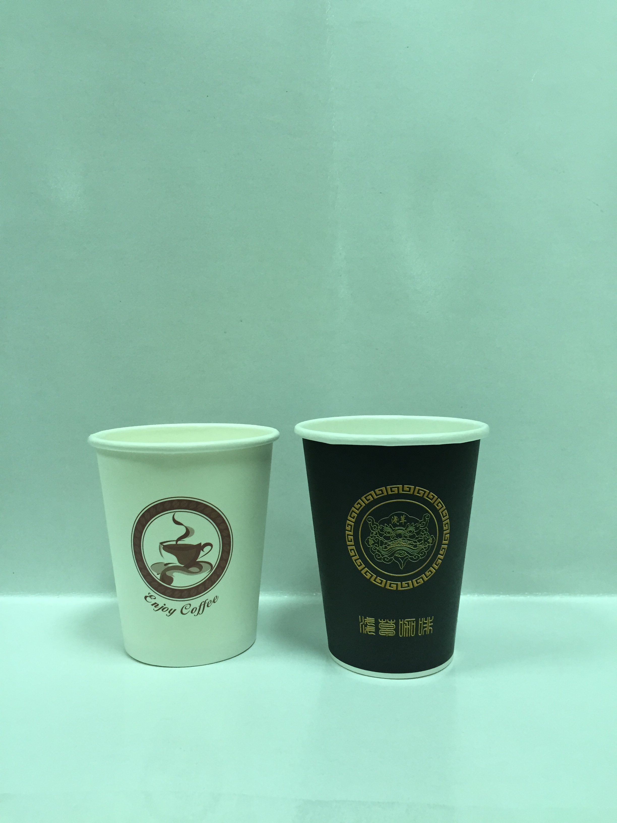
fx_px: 689
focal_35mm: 29
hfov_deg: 48.2
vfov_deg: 61.7
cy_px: 412
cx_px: 308
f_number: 2.2
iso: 100
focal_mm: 4.15
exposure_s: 1/30
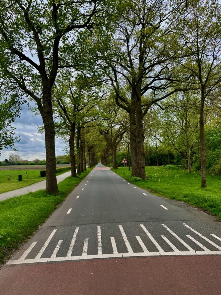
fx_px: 264
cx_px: 107
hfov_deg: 45.4
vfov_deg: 58.3
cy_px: 155
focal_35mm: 31
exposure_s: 1/1212
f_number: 1.6
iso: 50
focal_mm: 5.1
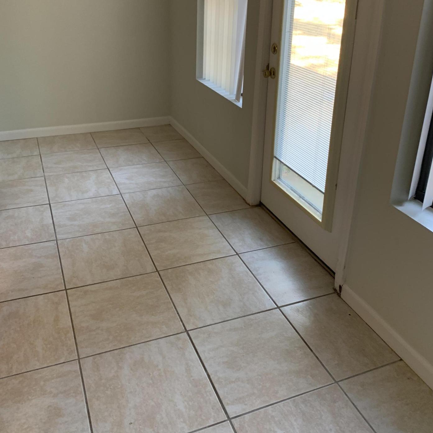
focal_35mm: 33
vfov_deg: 48.8
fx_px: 467
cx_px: 218
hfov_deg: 49.7
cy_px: 142
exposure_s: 1/60
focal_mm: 4.25
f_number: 1.8
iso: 100
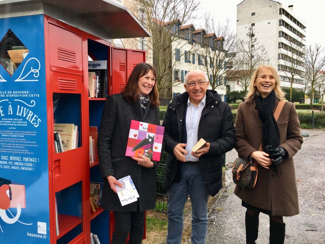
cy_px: 122
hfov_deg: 61.7
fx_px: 272
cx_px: 162
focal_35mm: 29
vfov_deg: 48.2
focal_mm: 4.15
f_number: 2.2
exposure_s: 1/159
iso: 25
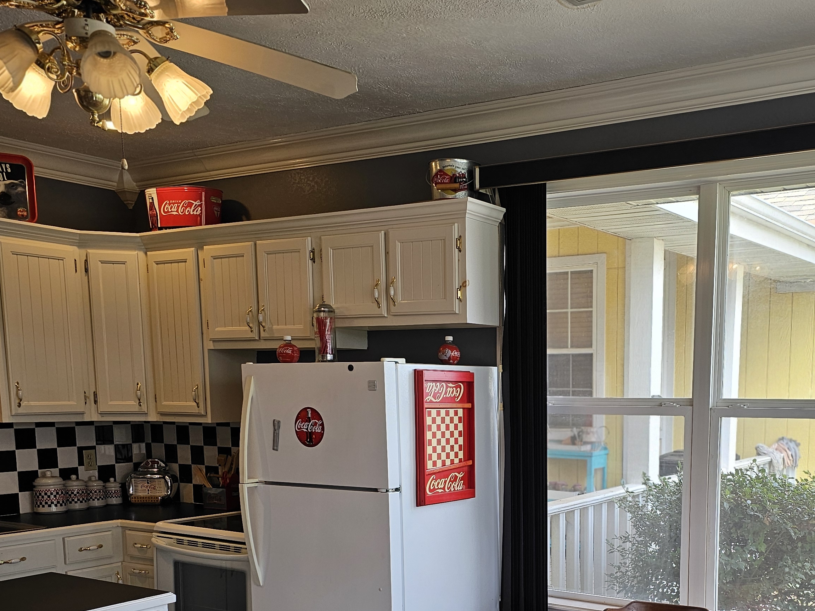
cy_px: 523
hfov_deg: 45.9
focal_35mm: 40
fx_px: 942
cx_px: 560
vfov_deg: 34.4
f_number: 1.7
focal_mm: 6.3
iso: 25
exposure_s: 1/120
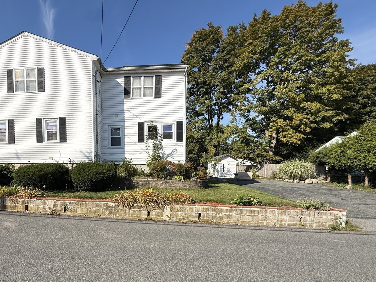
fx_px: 217
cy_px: 183
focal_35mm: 20
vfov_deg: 64.6
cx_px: 142
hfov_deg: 80.3
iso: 50
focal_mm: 2.22
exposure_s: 1/3125
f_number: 2.2
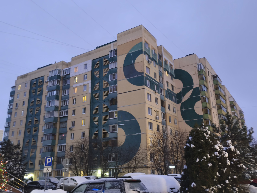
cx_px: 128
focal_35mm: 29
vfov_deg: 48.2
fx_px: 215
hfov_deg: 61.7
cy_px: 96
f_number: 1.7
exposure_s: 1/25
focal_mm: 5.35
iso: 1000
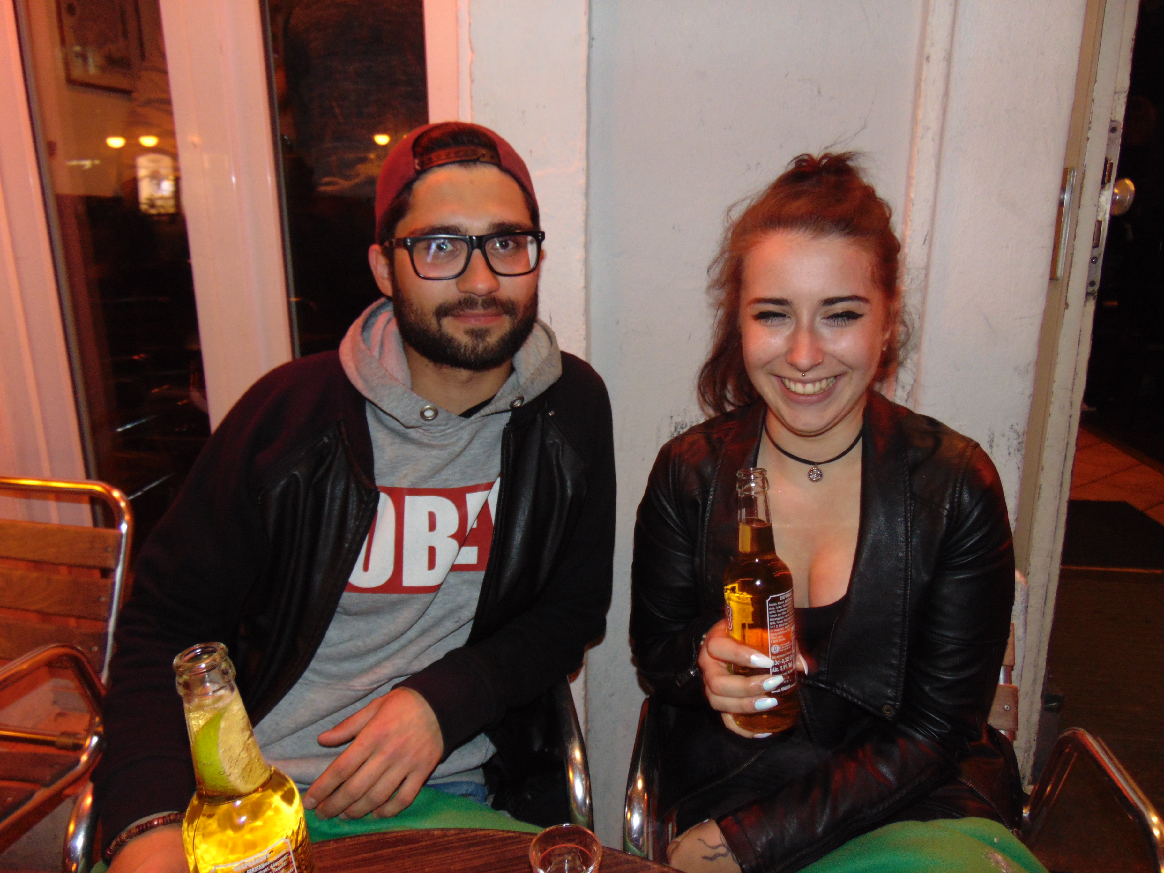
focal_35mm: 25
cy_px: 436
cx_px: 582
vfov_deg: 54.9
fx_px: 841
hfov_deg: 69.4
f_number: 3
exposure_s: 1/8
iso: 200
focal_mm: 4.5
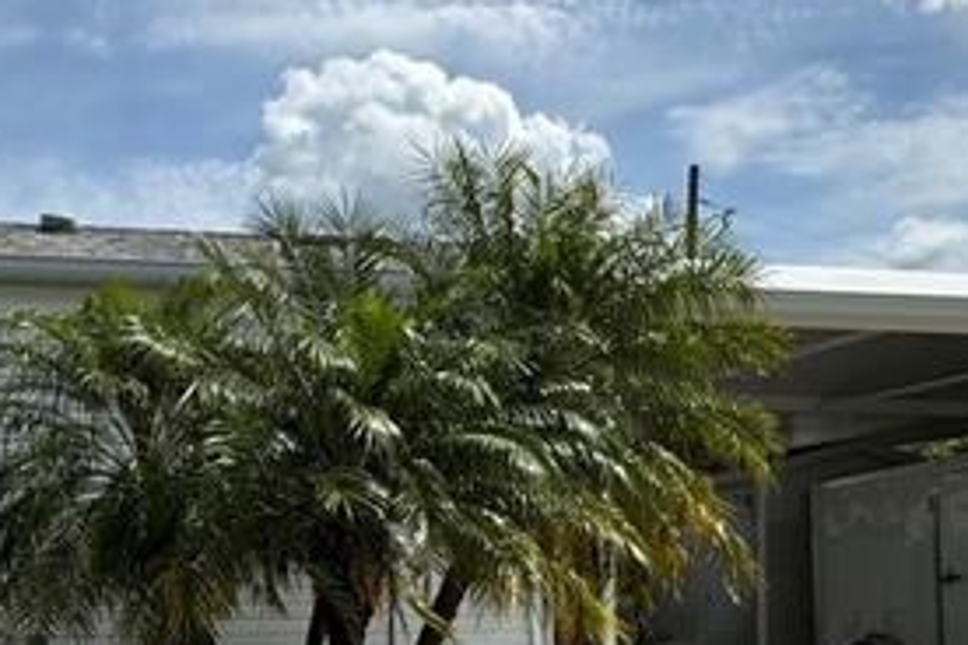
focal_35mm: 54
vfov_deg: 24.4
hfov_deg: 35.7
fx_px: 1452
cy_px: 578
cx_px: 203
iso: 50
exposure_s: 1/2494
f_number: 2.2
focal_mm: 2.22
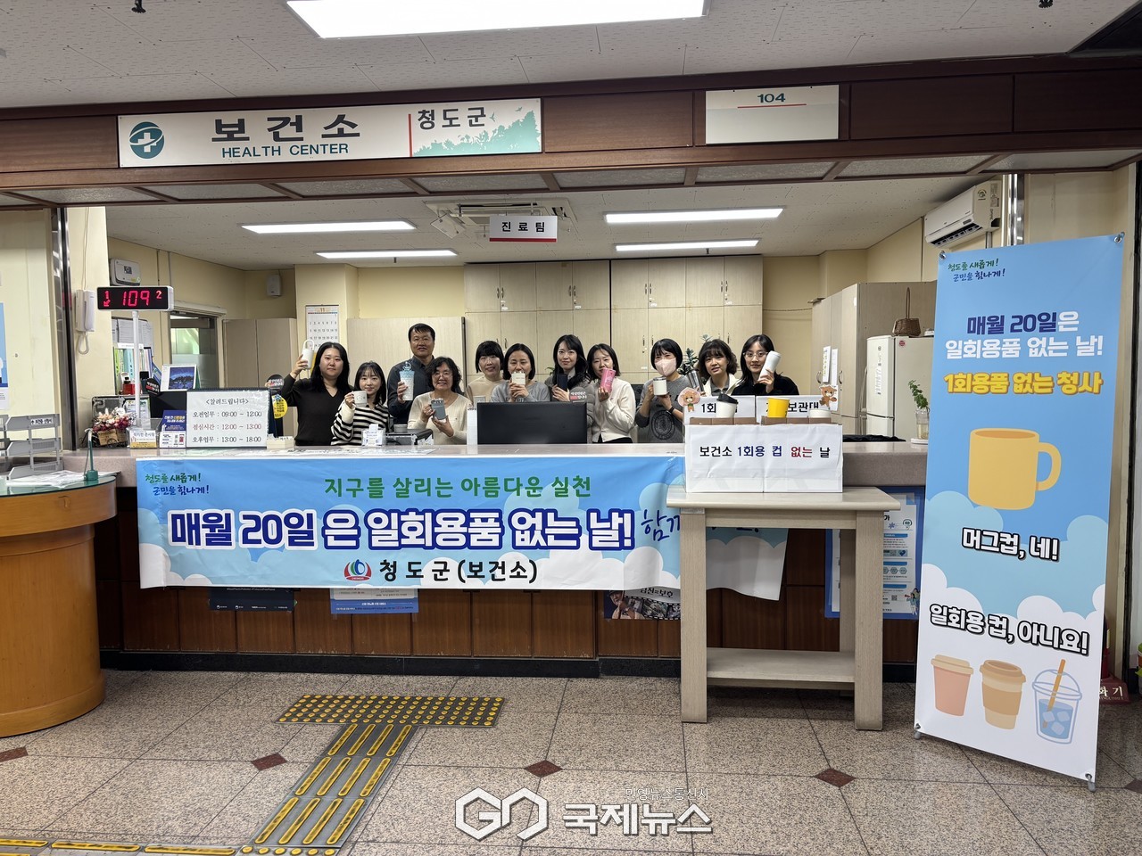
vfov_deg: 53.1
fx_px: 858
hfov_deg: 67.3
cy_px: 428
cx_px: 571
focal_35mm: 26
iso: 64
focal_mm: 5.96
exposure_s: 1/60
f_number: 1.6
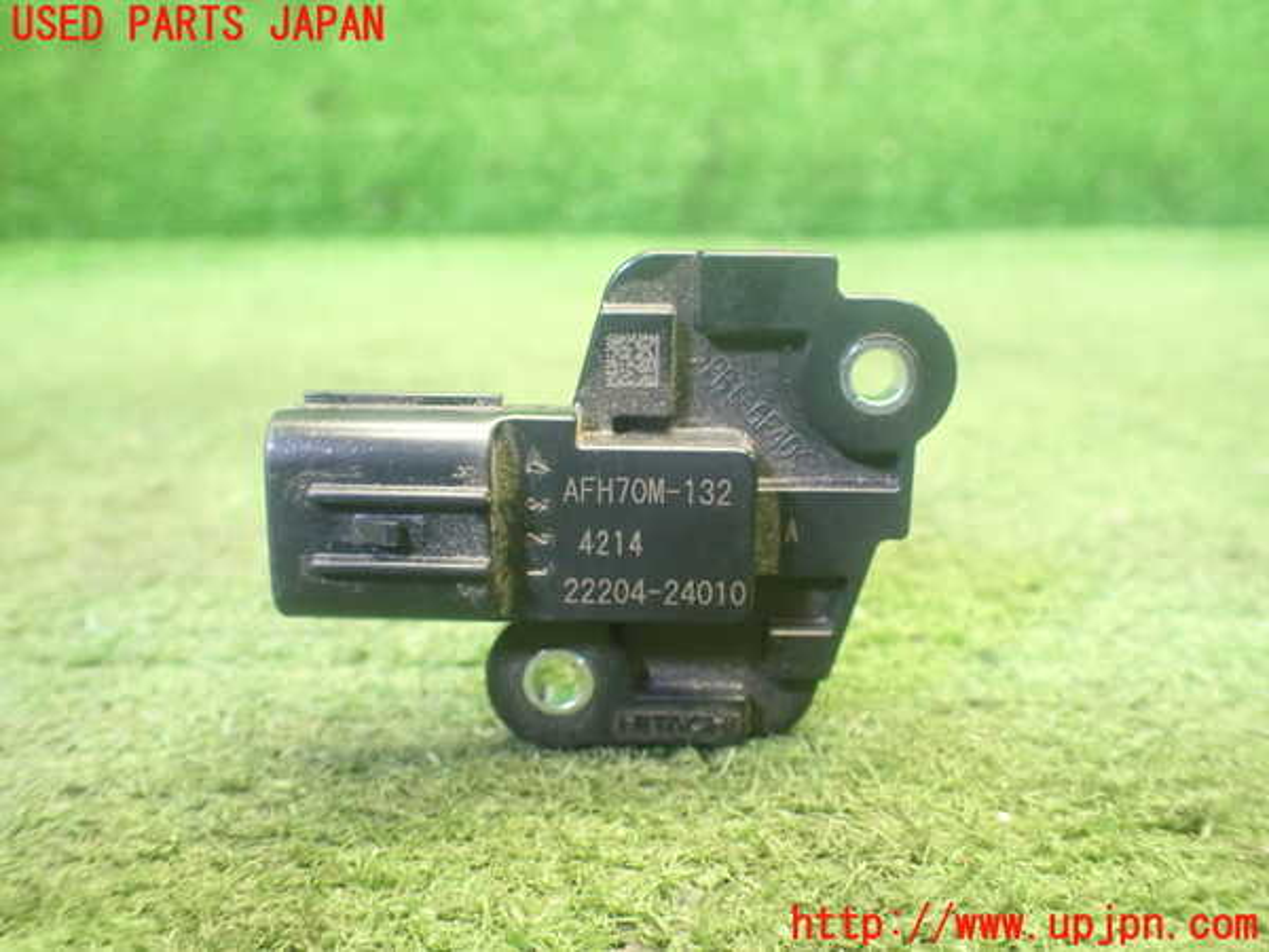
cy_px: 476
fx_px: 1100
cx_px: 634
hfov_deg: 60.0
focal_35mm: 30
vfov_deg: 46.8
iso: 800
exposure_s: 1/50
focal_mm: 5.4
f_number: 2.3
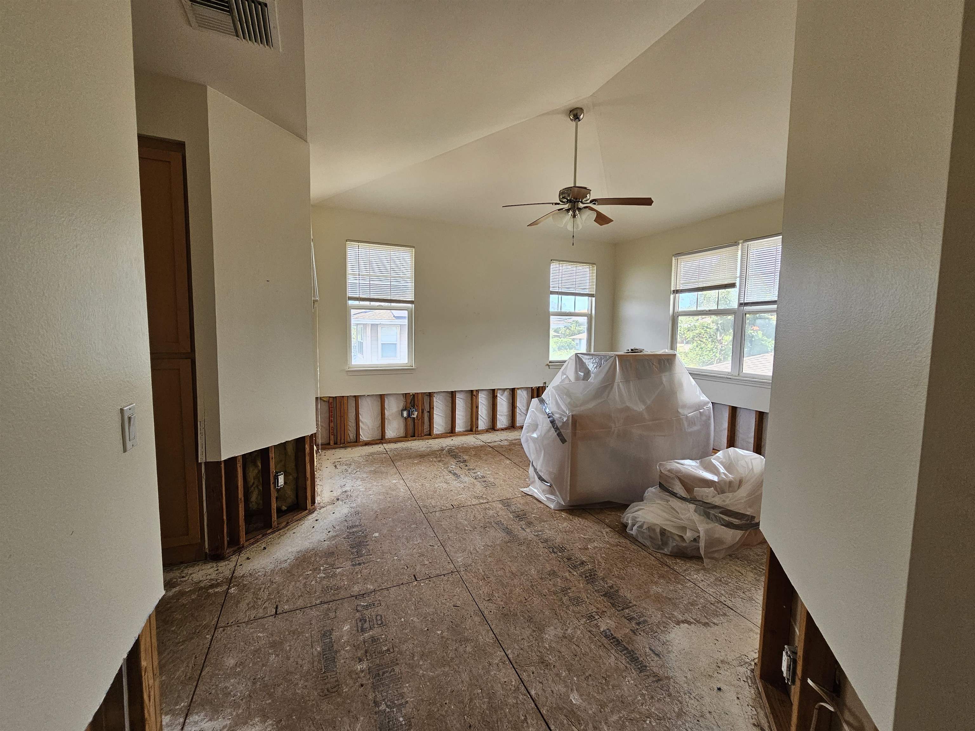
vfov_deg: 89.9
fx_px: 366
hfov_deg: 106.2
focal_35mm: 13
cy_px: 366
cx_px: 488
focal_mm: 2.2
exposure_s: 1/120
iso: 80
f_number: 2.2
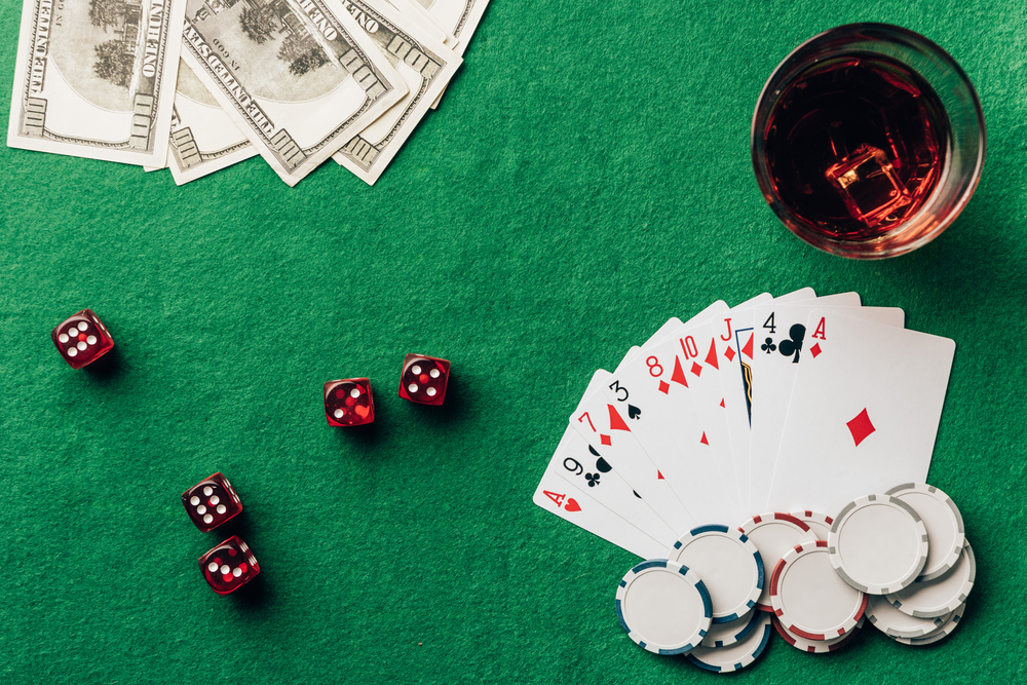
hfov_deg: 28.8
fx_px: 1997
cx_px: 514
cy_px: 342
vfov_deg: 19.5
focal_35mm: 70
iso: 100
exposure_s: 1/160
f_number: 8
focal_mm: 70
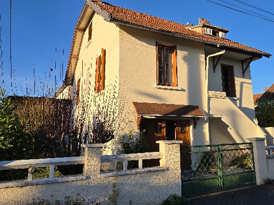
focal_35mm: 28
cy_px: 84
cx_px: 159
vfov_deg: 49.5
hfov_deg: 63.1
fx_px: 222
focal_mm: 6.3
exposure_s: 1/692
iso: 12
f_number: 1.7
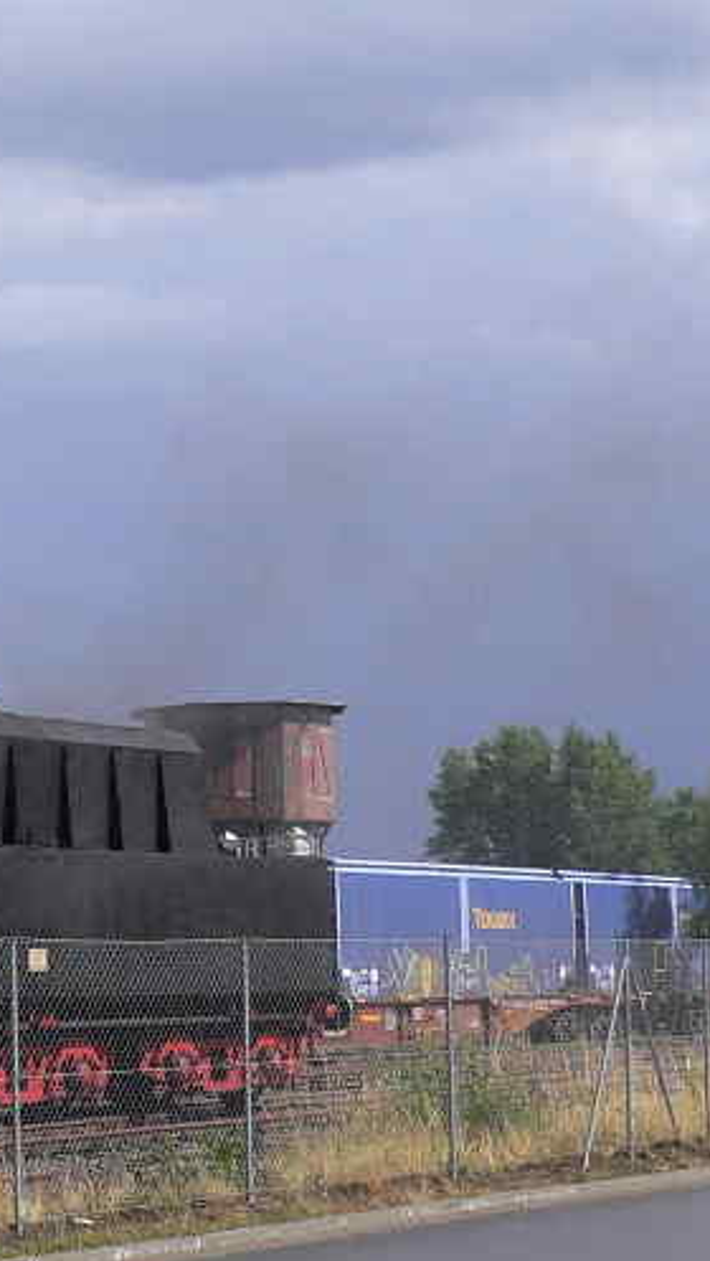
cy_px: 792
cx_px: -383
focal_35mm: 92
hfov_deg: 12.5
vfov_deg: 23.1
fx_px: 3076
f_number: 5.6
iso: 100
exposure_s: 1/500
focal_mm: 5.8
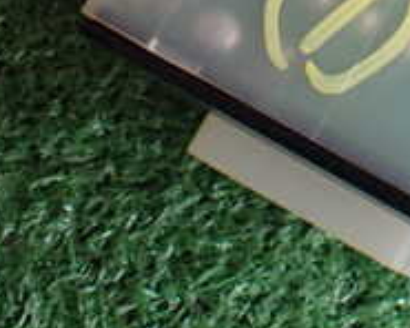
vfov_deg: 15.3
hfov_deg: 19.0
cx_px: 492
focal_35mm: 95
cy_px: -126
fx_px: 1153
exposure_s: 1/125
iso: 400
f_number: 2.3
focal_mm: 5.4
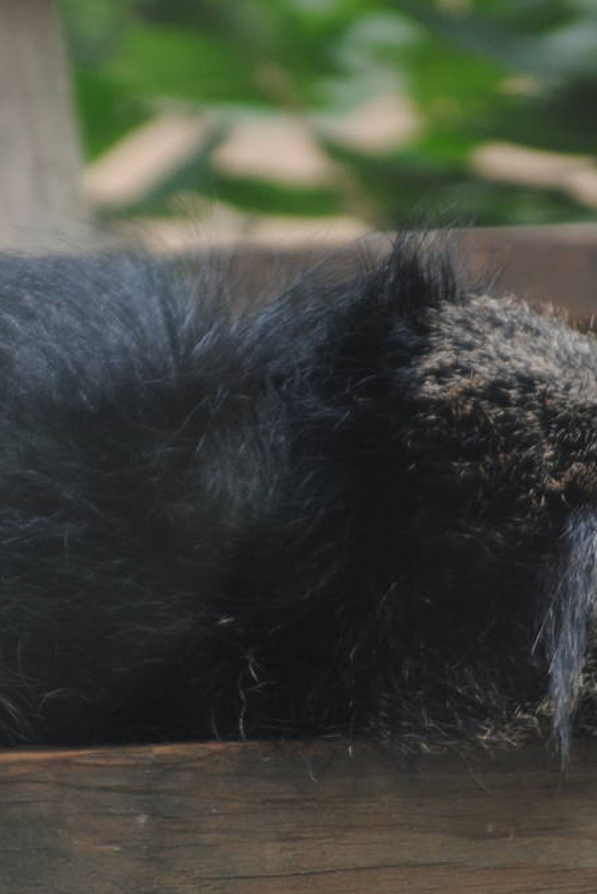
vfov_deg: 3.5
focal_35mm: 589
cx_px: 154
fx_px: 14647
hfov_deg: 2.3
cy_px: 463
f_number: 5.3
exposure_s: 1/60
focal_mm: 165
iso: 200
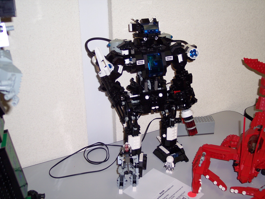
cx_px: 132
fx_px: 398
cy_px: 100
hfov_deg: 36.8
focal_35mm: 52
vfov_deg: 28.0
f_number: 3.4
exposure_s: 1/60
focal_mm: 10.7
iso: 100
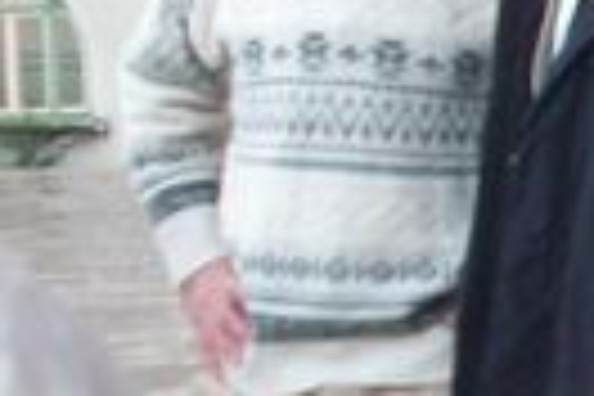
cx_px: 1224
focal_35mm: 234
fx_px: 3861
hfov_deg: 8.3
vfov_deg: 5.9
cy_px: 238
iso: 80
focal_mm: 6.2
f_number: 2.8
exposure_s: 1/124
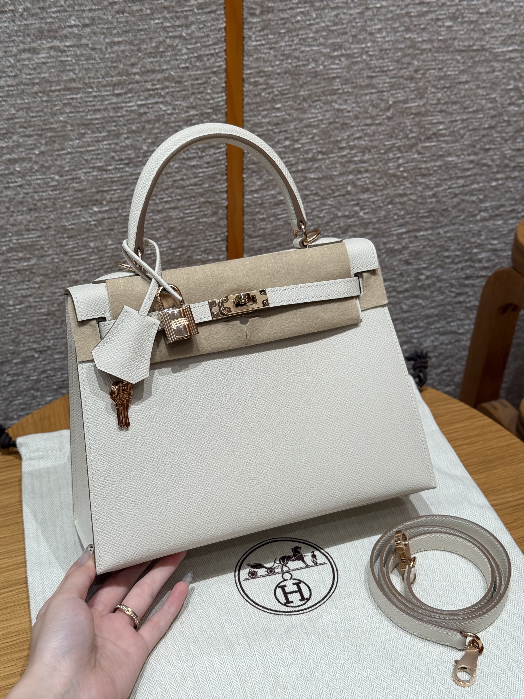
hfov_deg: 30.3
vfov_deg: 39.7
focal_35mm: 48
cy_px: 350
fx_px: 969
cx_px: 262
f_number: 1.78
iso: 64
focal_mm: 6.76
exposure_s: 1/121
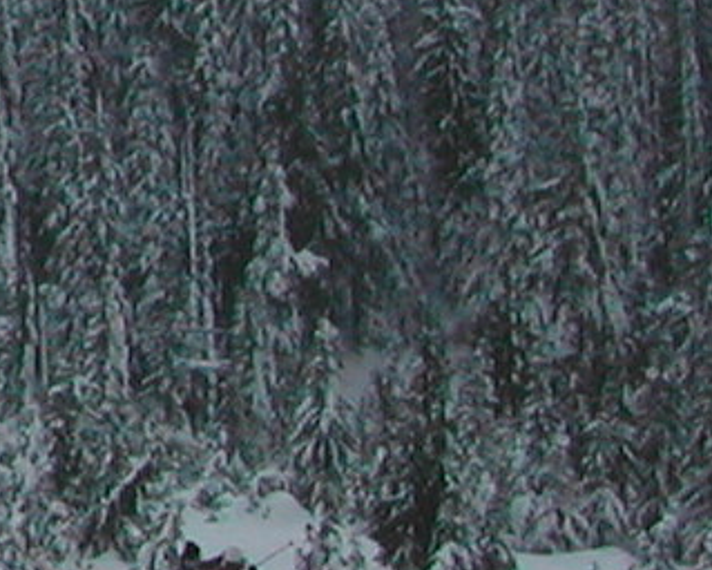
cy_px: -152
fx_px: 5014
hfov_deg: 7.2
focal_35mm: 238
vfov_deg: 6.4
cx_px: -1493
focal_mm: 8
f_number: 2.8
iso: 100
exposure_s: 1/504
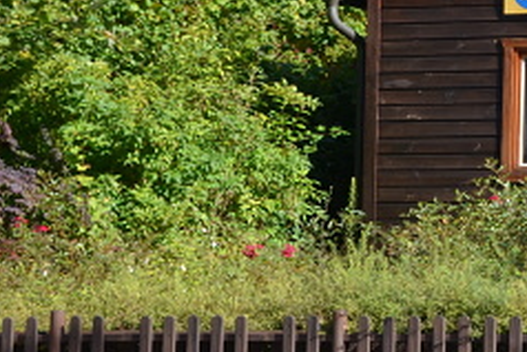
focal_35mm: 131
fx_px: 1919
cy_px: 3
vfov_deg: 10.4
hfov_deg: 14.2
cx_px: 879
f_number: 8
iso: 200
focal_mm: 26
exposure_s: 1/250
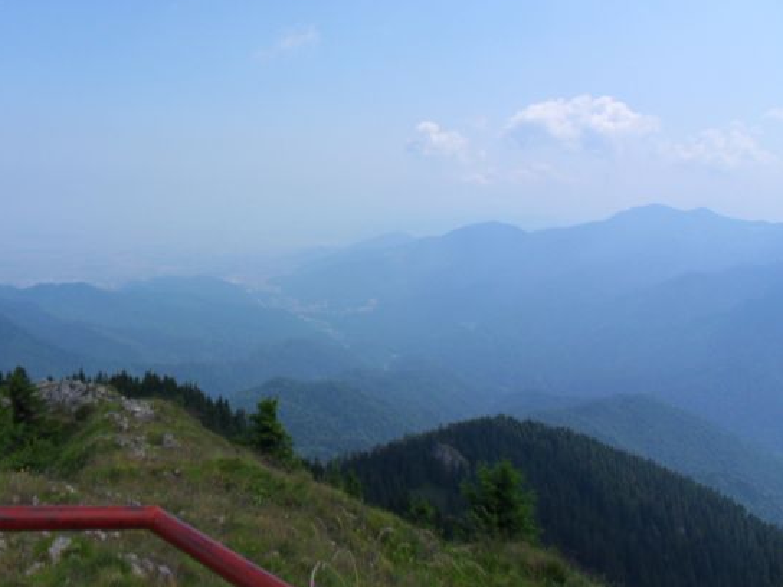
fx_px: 679
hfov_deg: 59.3
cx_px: 298
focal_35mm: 30
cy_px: 252
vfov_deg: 46.7
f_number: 7.5
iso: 80
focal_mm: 4.2
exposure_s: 1/250
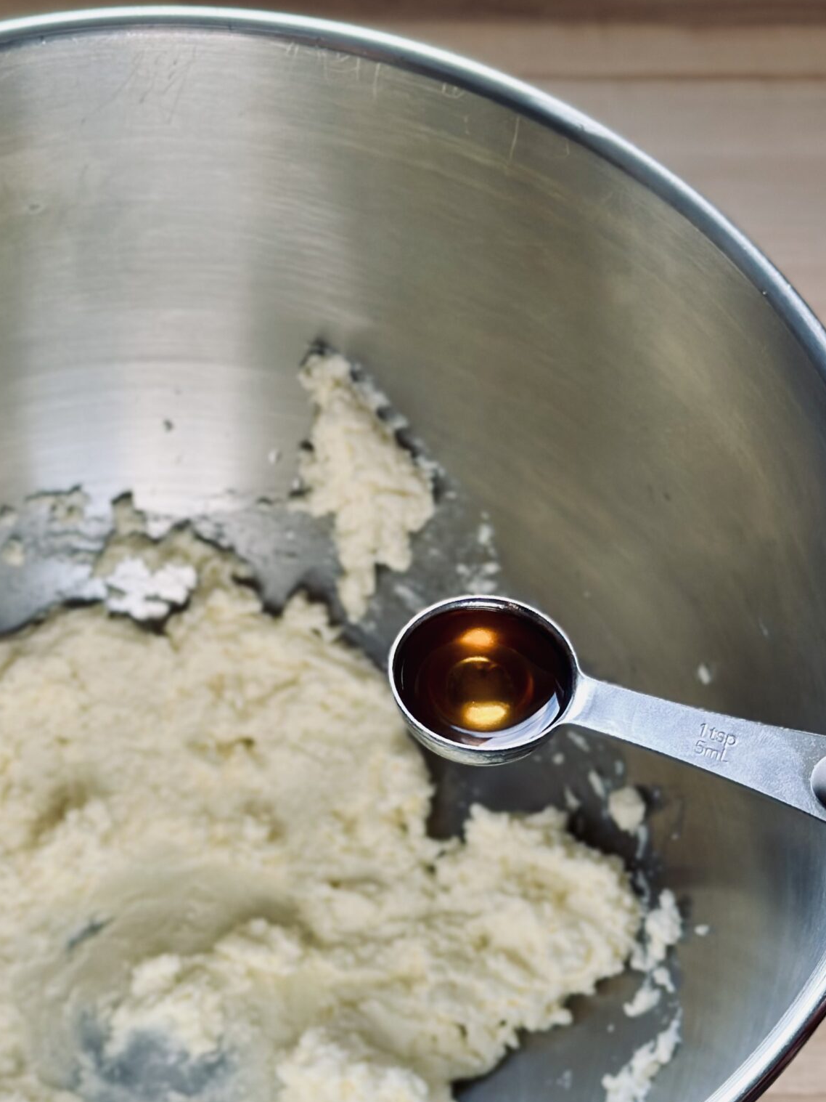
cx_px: 193
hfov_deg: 18.1
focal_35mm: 81
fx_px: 2577
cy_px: 774
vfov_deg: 24.0
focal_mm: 6.86
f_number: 1.78
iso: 125
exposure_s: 1/121
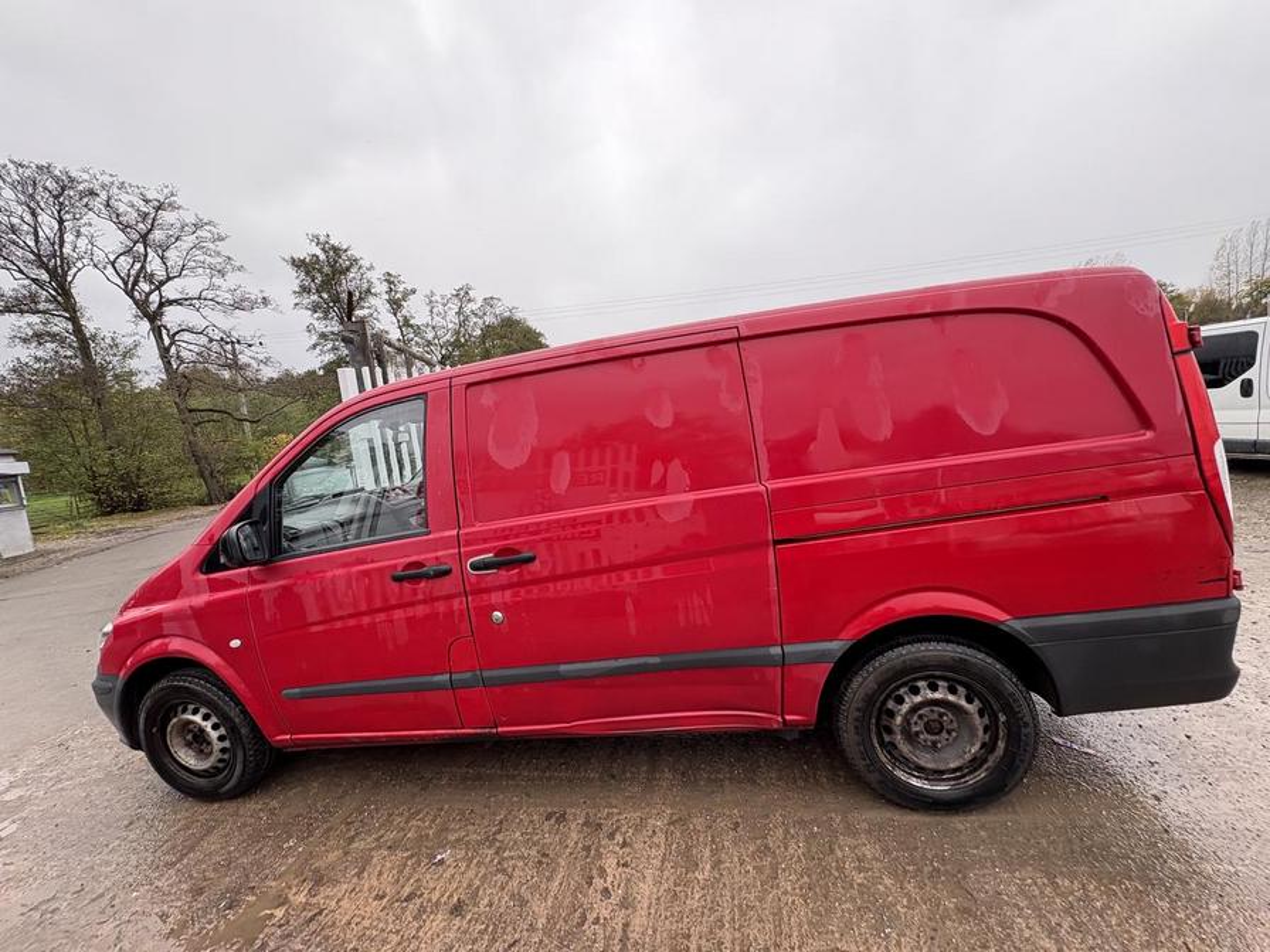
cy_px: 476
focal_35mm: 14
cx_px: 635
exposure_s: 1/99
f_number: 2.2
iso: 64
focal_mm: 2.22
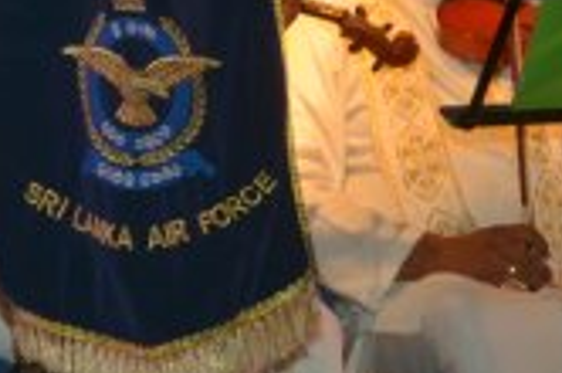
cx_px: 349
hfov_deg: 6.9
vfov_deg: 4.6
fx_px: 4656
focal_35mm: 299
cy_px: 93
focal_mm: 55
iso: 320
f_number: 5
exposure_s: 1/80
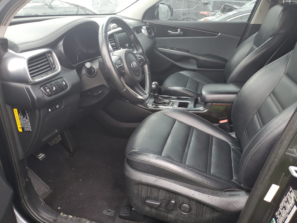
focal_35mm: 26
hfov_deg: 67.3
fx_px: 223
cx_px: 148
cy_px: 112
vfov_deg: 53.1
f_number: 1.5
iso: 80
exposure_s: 1/100
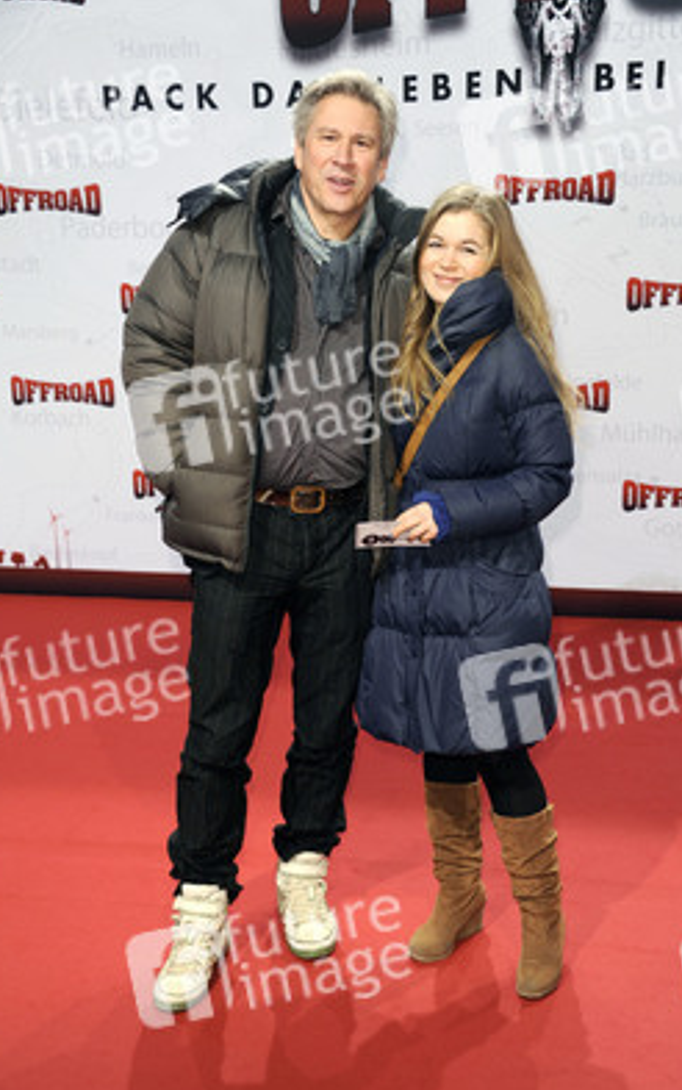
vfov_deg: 35.7
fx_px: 1693
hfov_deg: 22.8
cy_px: 546
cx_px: 349
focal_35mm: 57
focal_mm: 55
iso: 800
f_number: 5.6
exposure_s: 1/160
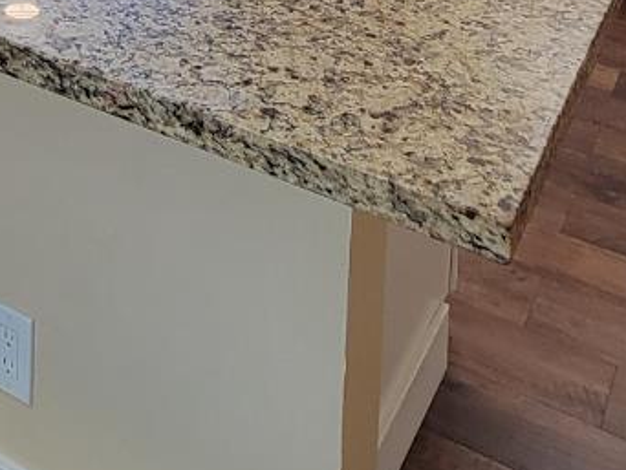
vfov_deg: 18.0
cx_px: 143
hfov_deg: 33.0
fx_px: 1032
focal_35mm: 57
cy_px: -464
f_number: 2.2
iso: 160
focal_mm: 2.2
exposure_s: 1/60
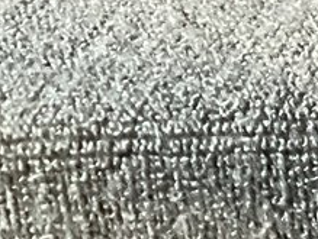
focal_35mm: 200
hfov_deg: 8.0
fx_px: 1840
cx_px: 1040
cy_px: -445
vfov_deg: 6.8
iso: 250
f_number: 1.8
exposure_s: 1/40
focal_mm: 3
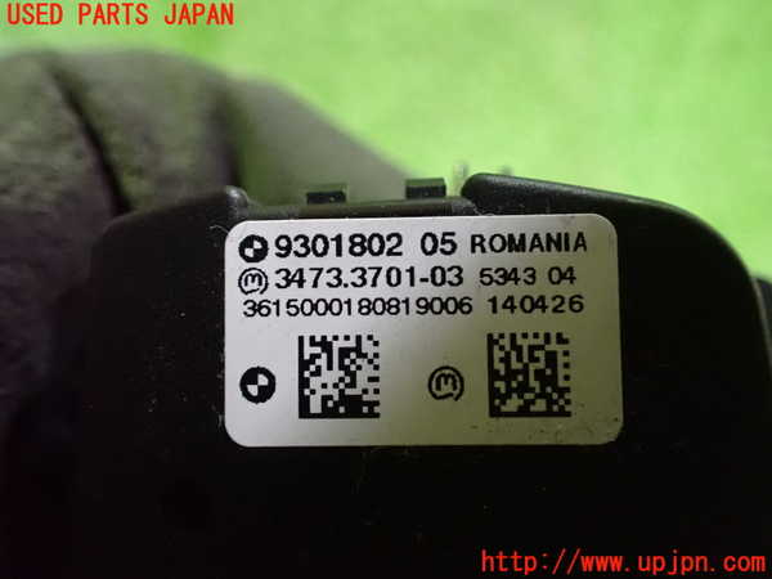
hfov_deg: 60.0
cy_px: 290
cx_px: 386
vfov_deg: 46.8
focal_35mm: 30
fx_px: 669
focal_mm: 5.4
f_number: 2.3
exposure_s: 1/25
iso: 1600
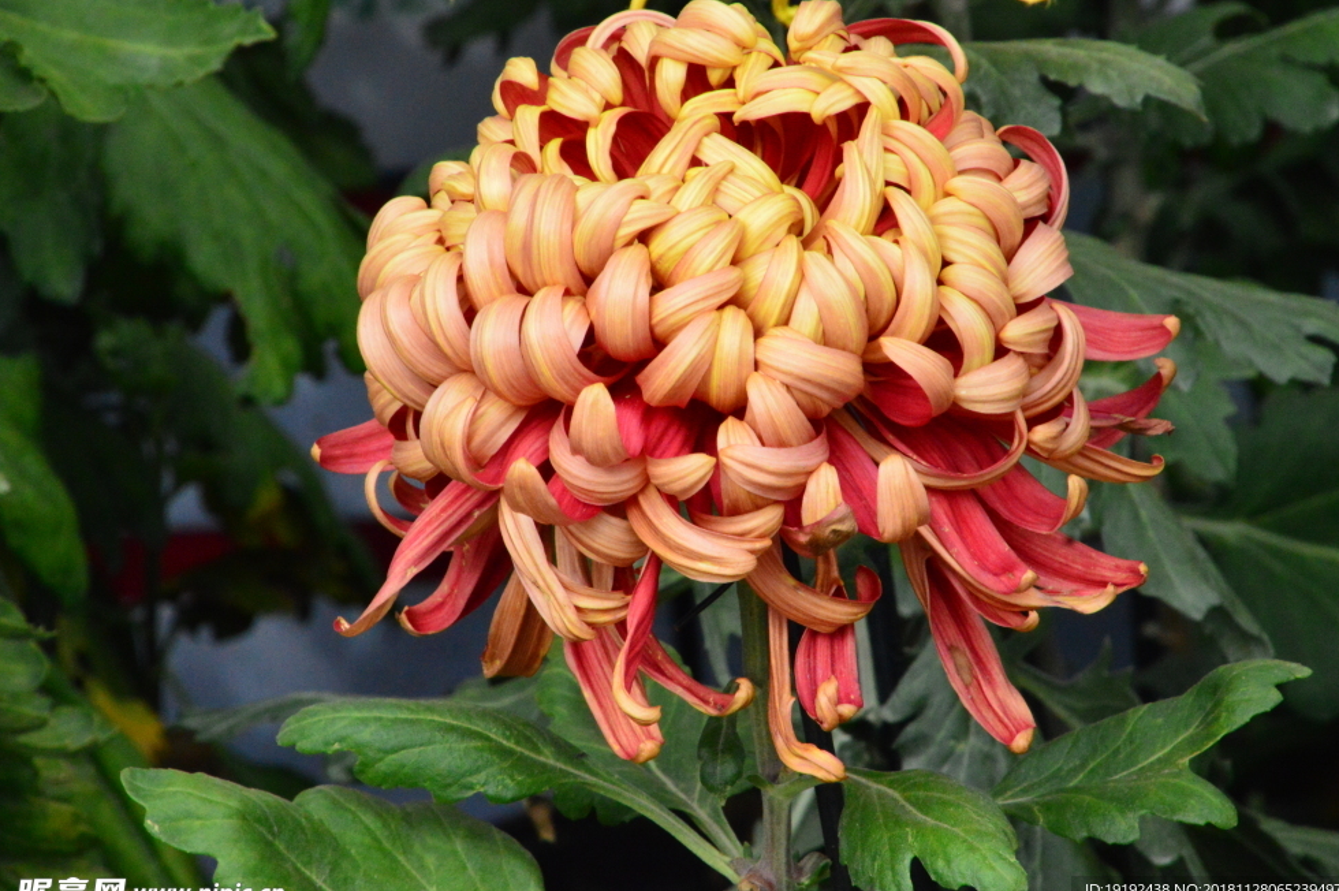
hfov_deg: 4.4
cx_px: 695
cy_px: 452
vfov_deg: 2.9
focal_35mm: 470
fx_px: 17469
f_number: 22
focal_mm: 300
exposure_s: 1/250
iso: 4000
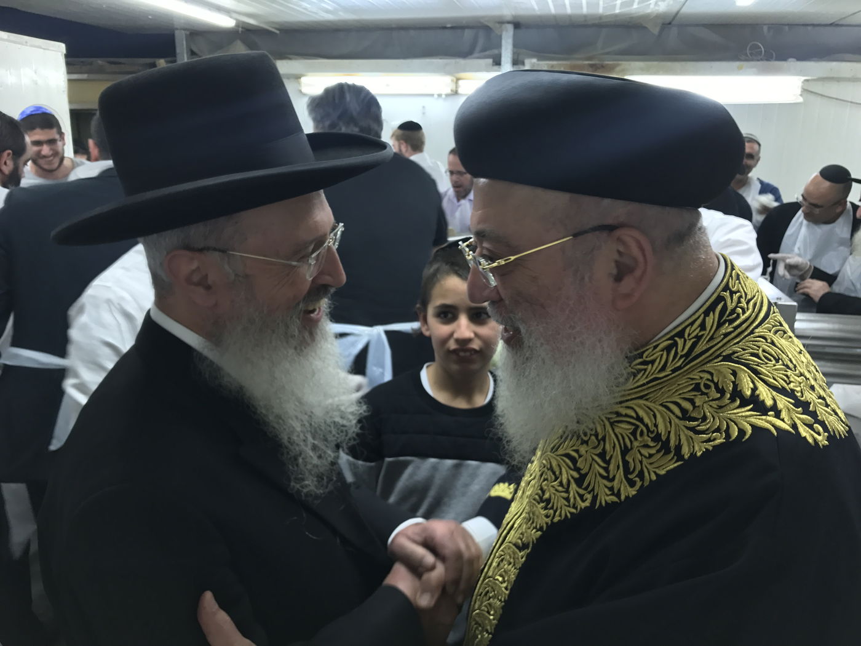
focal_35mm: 28
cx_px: 430
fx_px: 696
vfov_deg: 49.7
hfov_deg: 63.4
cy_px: 323
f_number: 1.8
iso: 40
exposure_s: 1/33
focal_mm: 3.99
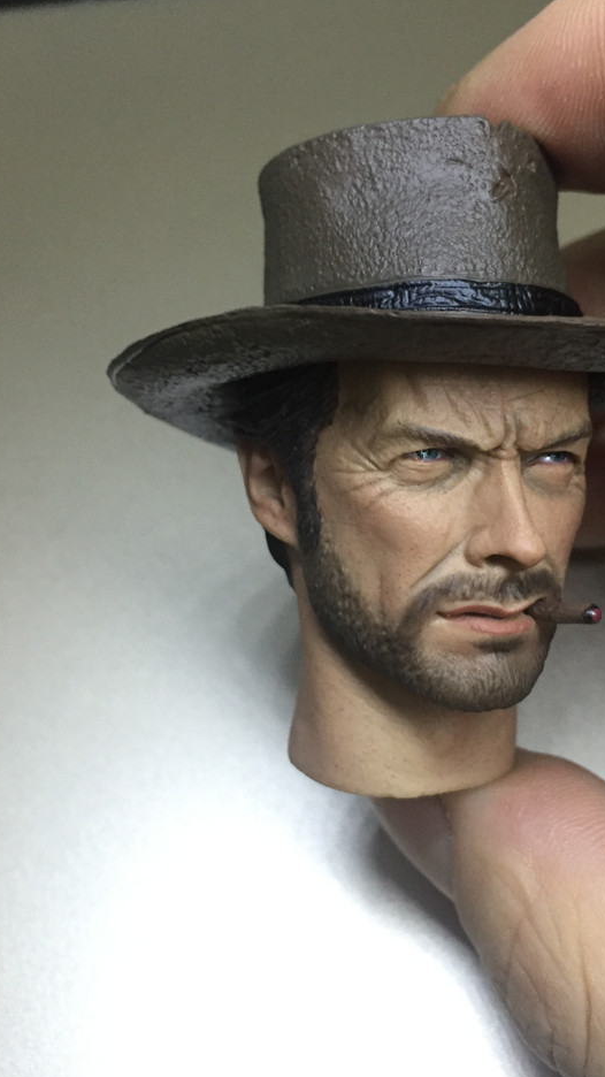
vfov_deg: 55.2
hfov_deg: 32.6
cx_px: 390
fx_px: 1027
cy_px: 473
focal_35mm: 36
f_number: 2.2
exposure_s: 1/33
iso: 200
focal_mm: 4.15
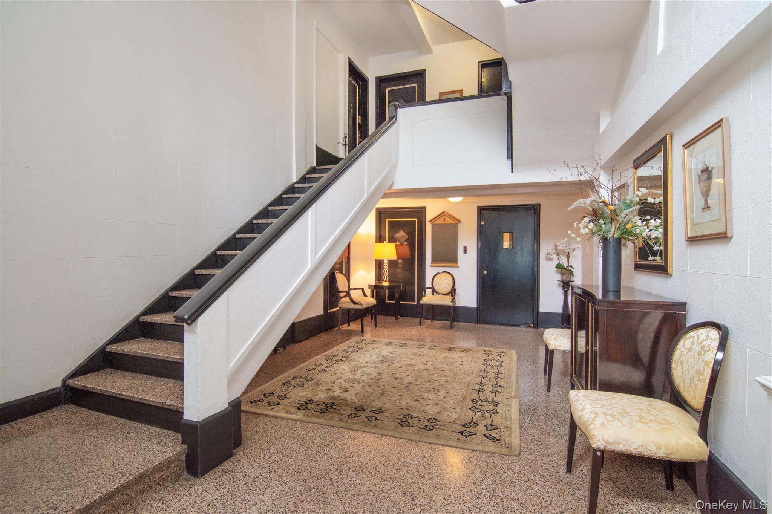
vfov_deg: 72.0
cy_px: 257
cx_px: 386
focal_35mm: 16
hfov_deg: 95.0
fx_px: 354
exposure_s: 1/13
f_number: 8
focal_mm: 11
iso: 1000
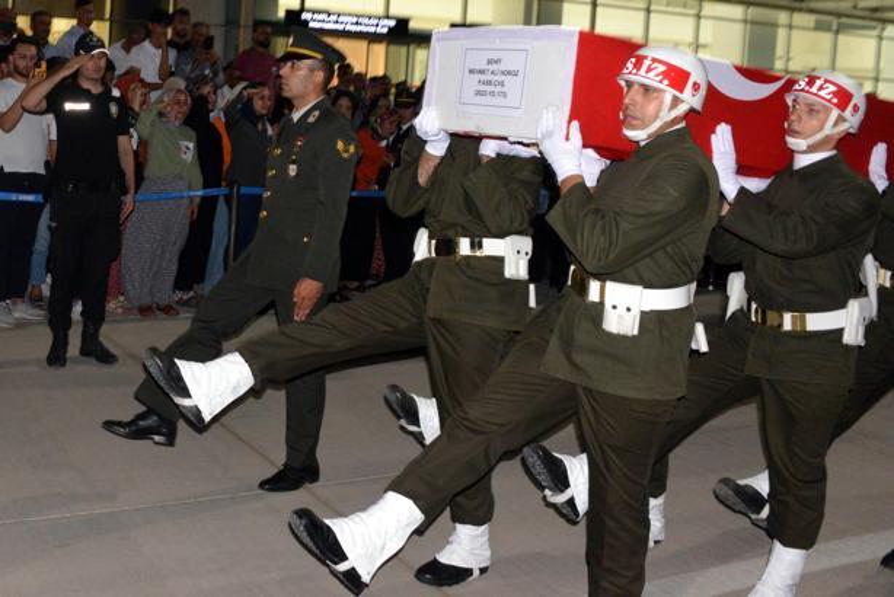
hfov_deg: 65.4
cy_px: 298
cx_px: 447
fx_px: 696
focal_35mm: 28
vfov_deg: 46.4
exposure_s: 1/60
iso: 5000
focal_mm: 28
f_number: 8
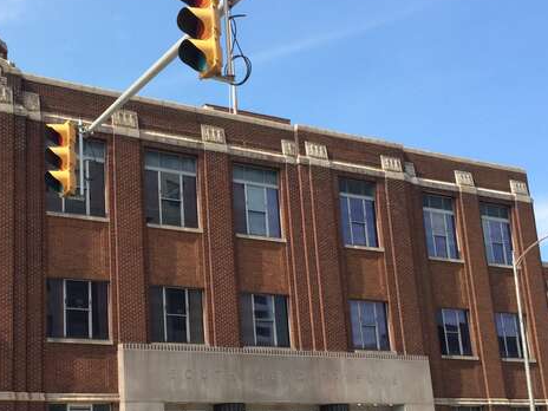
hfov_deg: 37.5
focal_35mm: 50
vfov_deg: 28.9
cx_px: 158
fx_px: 792
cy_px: 280
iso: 32
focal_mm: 4.15
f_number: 2.2
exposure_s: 1/1208
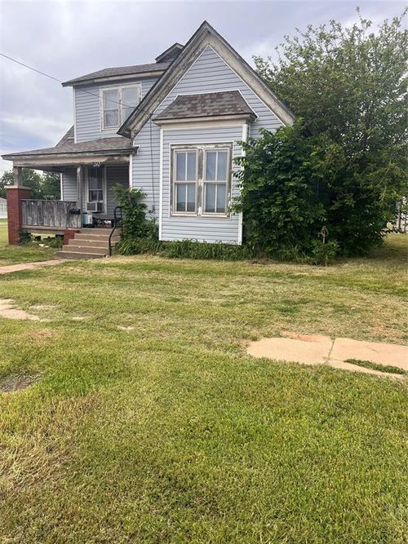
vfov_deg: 67.3
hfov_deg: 53.0
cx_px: 204
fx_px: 409
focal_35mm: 26
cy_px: 272
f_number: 1.5
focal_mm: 5.7
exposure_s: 1/1972
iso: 50
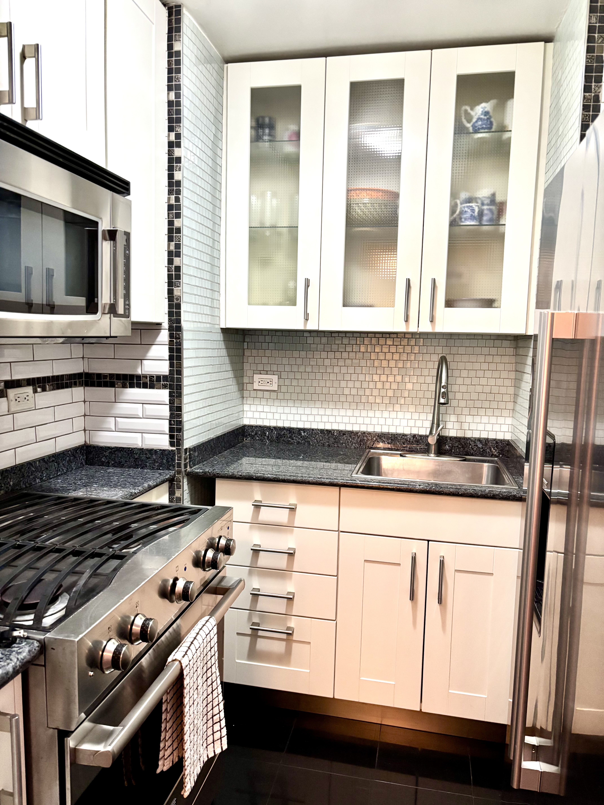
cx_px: 302
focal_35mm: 26
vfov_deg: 67.3
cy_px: 402
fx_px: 605
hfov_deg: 53.1
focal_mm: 5.96
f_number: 1.6
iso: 400
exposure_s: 1/60
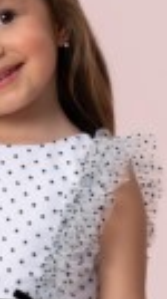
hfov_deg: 2.2
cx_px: 16
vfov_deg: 3.9
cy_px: 422
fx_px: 4362
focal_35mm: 552
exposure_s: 1/160
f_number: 7.1
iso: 100
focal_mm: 92
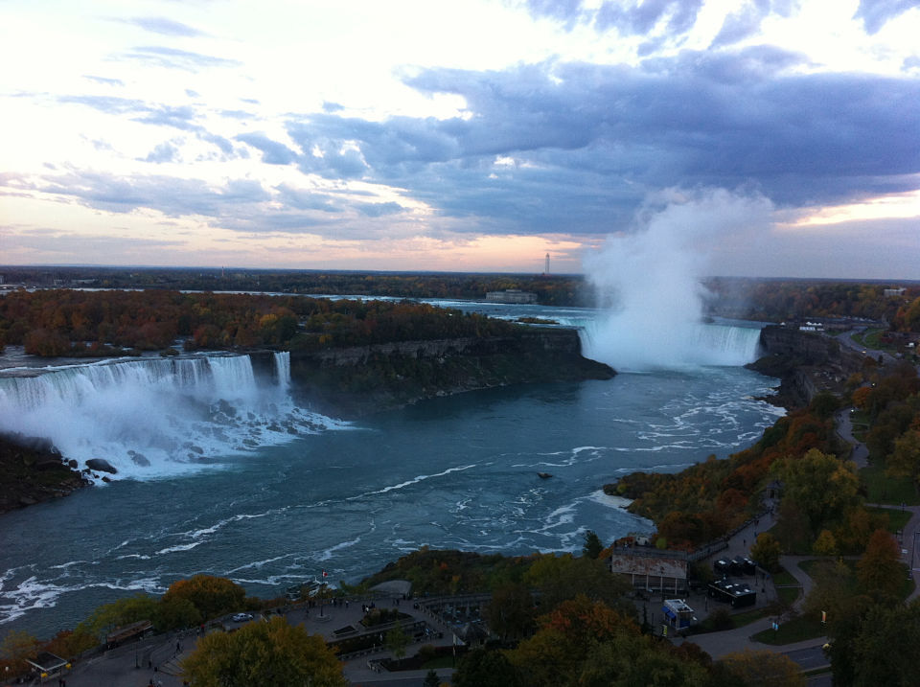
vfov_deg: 40.6
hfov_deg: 52.7
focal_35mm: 35
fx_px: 929
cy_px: 344
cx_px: 460
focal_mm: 3.85
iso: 100
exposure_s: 1/120
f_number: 2.8
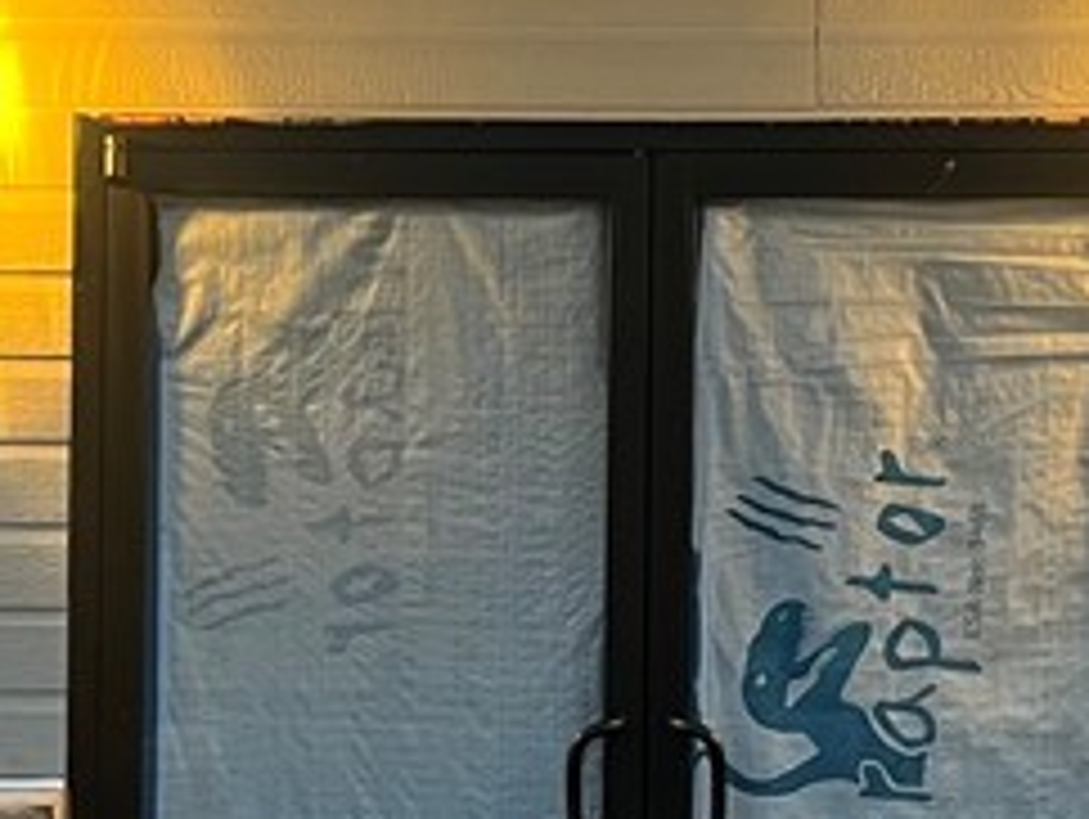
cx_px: 454
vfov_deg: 13.5
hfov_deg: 17.9
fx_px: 3464
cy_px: 518
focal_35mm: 110
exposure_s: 1/60
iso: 400
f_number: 1.5
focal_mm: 5.7
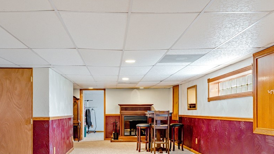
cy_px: 117
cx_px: 120
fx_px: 254
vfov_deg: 33.0
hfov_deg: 56.5
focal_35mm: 35
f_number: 11
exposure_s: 1/40
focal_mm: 24
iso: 800
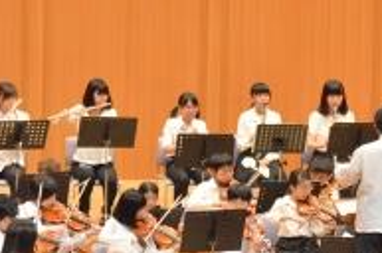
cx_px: 364
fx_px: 3868
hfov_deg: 5.6
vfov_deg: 3.8
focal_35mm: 365
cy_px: 181
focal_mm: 105
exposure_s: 1/125
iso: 5000
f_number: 6.3
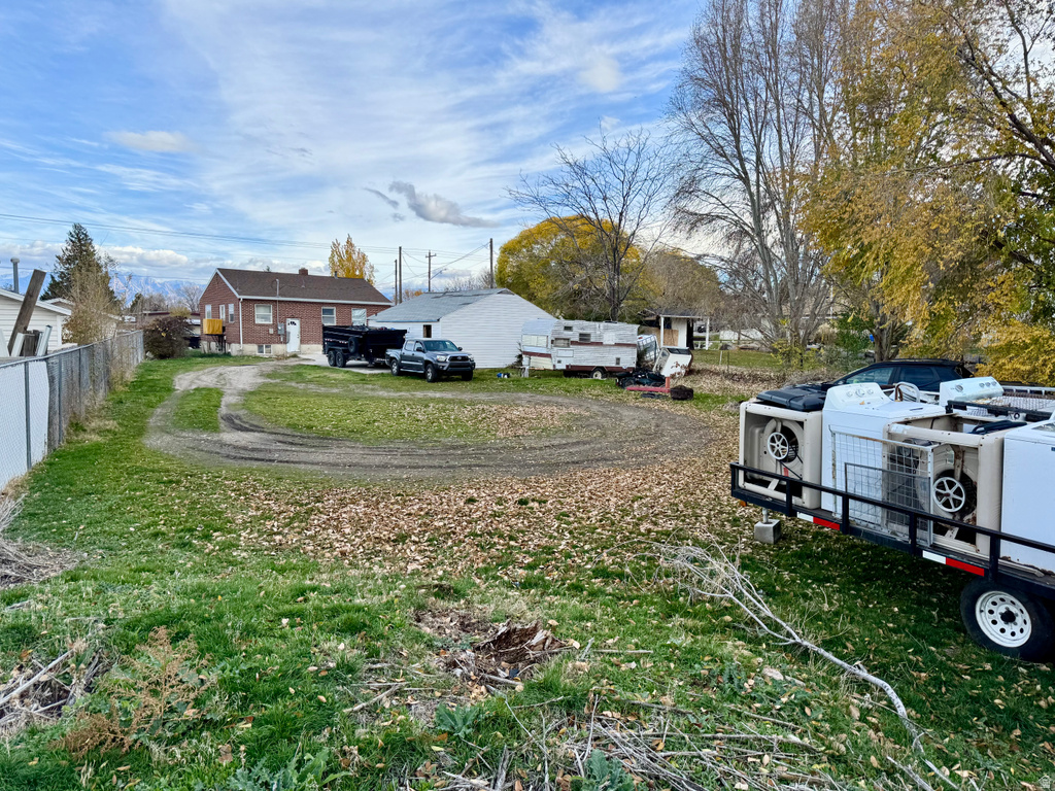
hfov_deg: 71.6
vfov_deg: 56.8
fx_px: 731
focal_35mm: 24
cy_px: 396
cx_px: 528
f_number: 1.78
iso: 80
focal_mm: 6.76
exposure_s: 1/3413
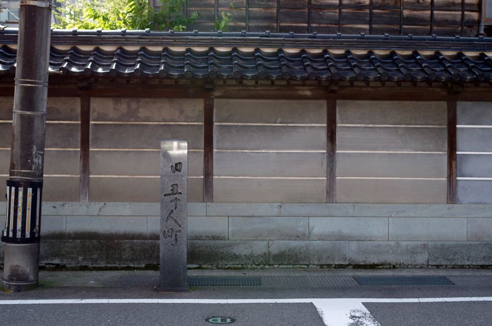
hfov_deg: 42.8
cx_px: 246
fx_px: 627
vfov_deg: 29.1
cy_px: 163
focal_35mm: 46
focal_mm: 31
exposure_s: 1/200
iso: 100
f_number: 4
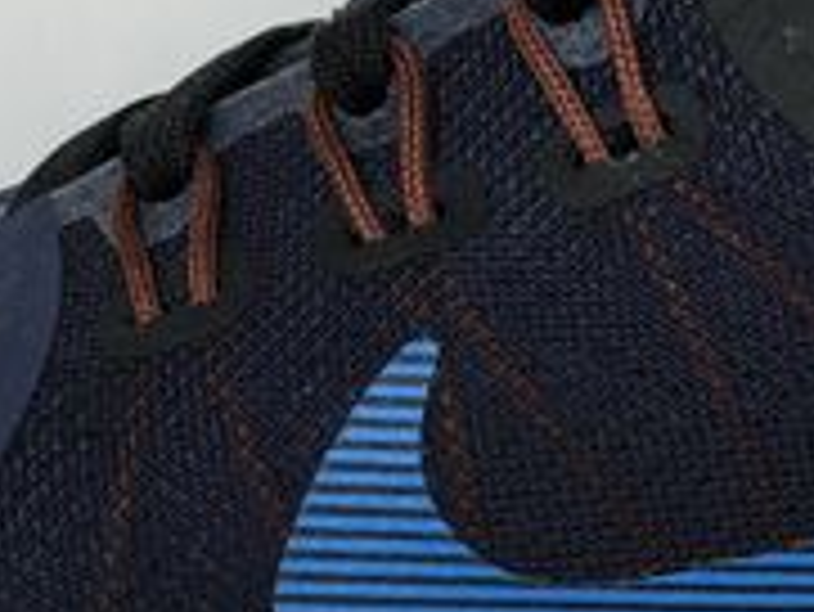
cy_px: 504
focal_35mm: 128
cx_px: 567
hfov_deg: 15.3
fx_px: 3012
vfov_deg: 11.5
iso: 40
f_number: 2.2
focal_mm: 4.15
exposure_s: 1/120
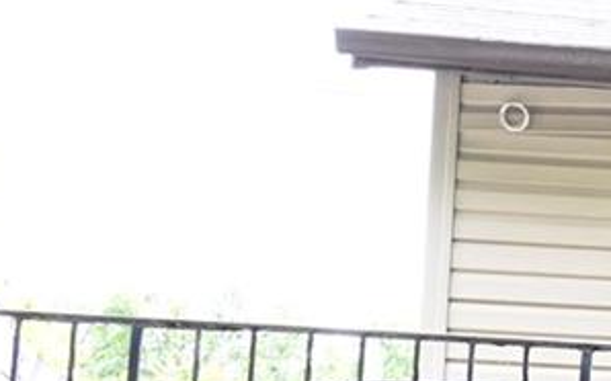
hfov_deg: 8.4
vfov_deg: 6.0
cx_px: 1841
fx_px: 3496
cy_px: 872
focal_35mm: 210
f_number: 8
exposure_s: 1/250
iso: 1600
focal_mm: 30
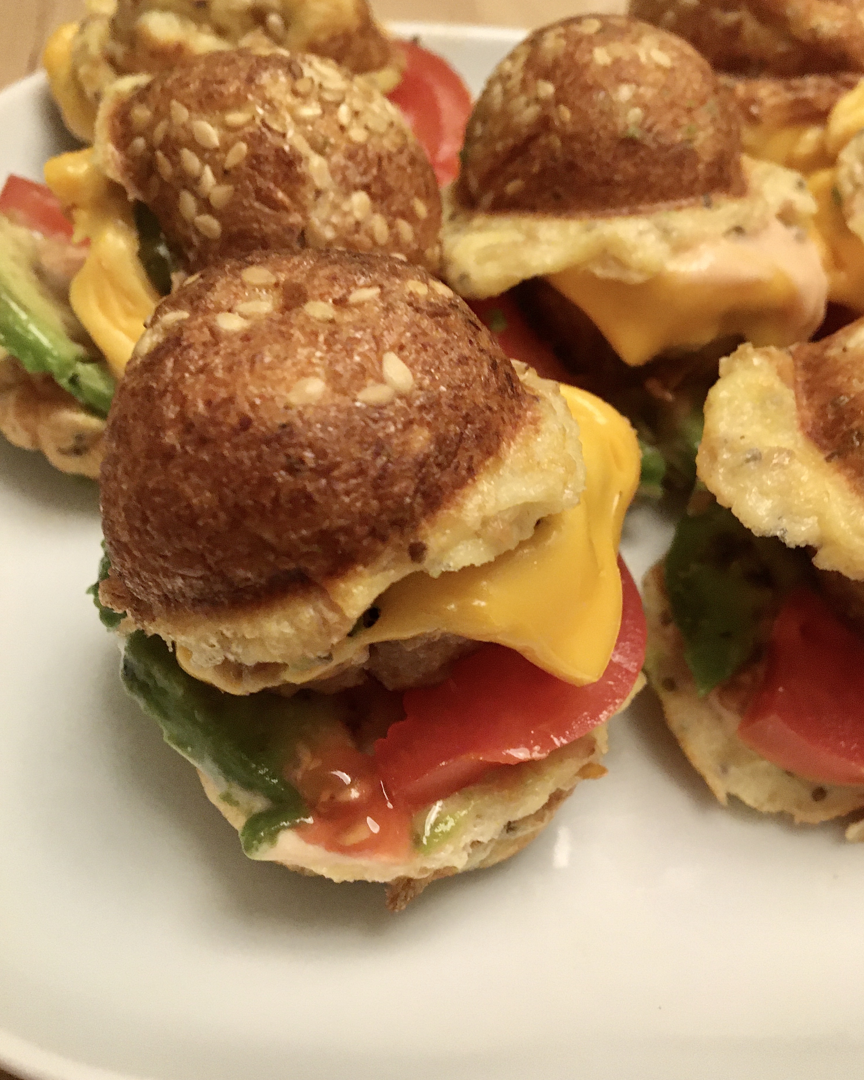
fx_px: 991
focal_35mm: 31
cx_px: 438
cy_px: 536
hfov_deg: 47.1
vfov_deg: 57.2
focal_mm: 4.15
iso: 250
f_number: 2.2
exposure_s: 1/17
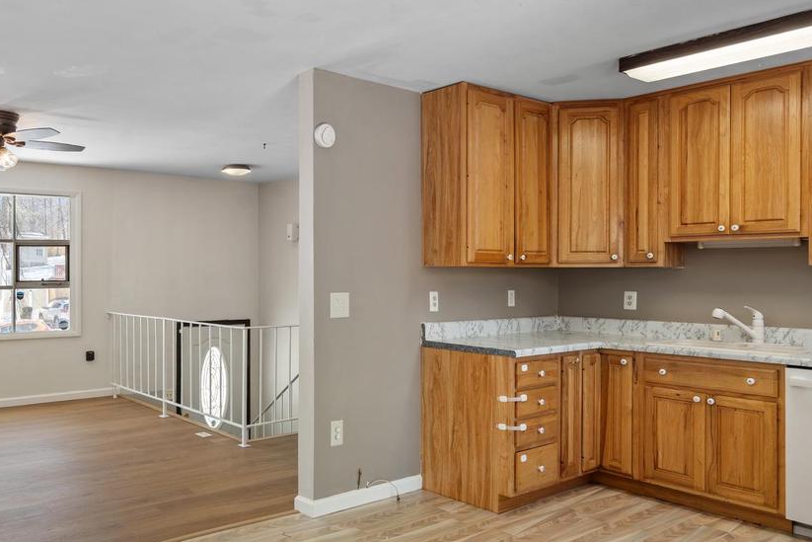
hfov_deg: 62.7
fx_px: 632
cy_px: 291
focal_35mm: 28
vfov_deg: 46.4
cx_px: 230
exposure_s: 1/5
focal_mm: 16
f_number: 8
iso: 200
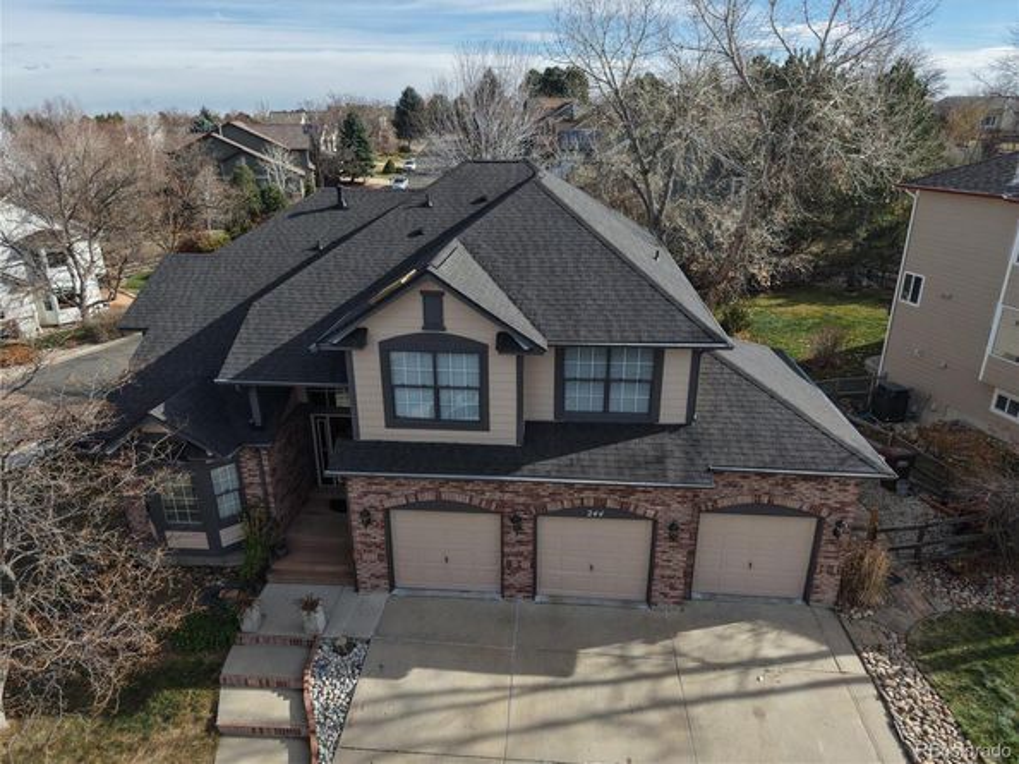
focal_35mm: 24
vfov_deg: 56.8
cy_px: 382
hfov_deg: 71.6
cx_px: 510
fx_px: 706
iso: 270
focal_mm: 8.67
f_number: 1.8
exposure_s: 1/6000
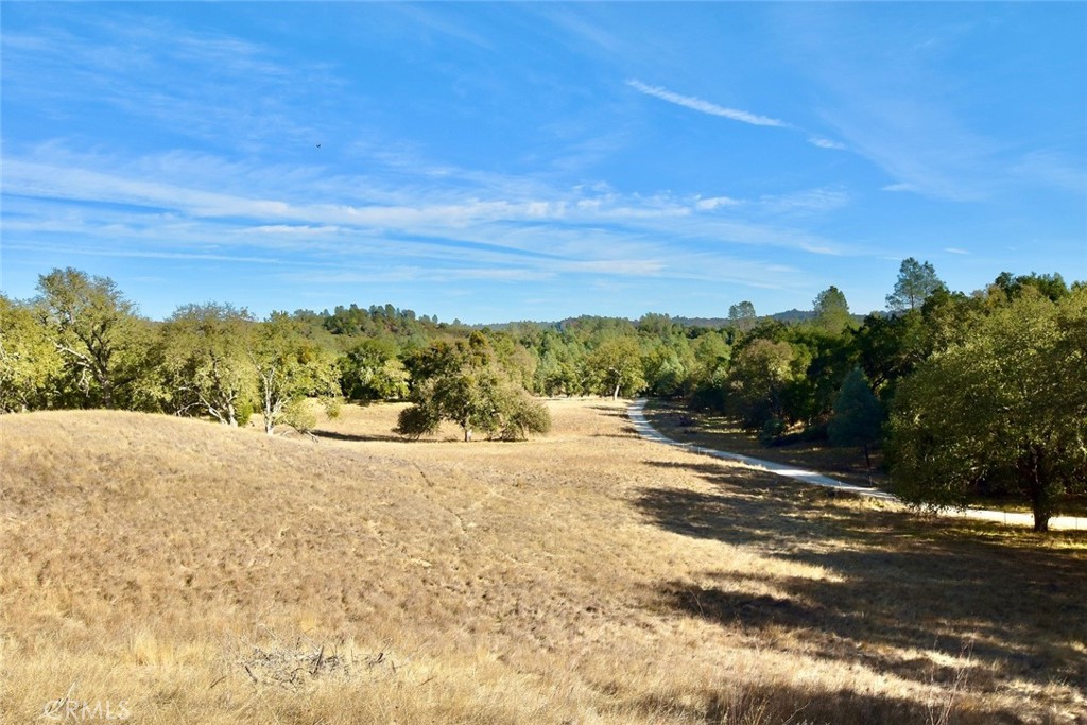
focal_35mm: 30
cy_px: 362
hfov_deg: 61.9
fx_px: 906
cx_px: 544
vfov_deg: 43.6
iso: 400
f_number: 11
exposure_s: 1/400
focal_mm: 20
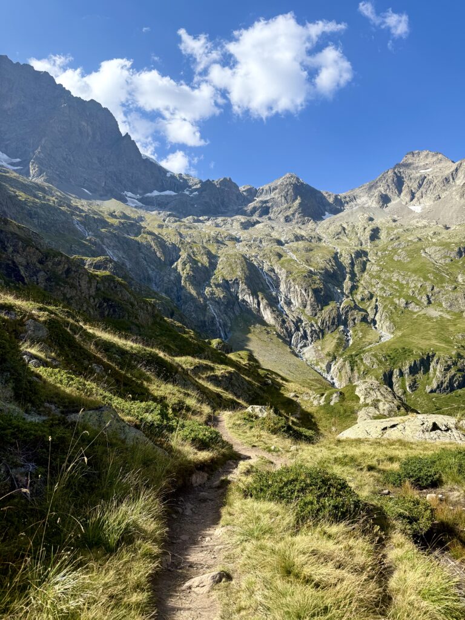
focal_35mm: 24
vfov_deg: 71.6
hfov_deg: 56.8
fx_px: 430
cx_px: 232
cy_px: 310
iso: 100
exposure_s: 1/3279
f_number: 1.78
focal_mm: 6.76
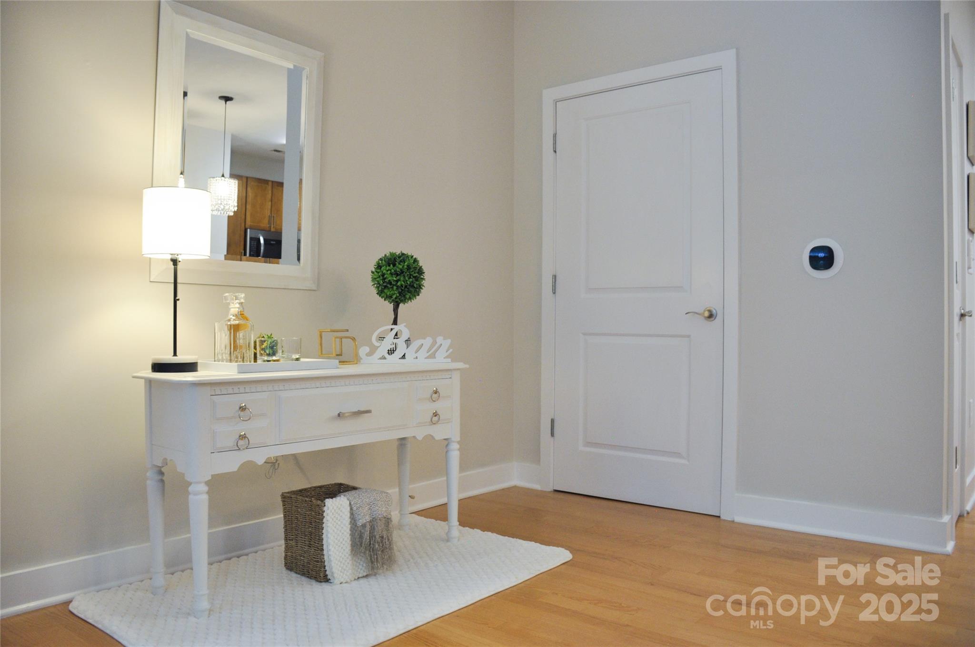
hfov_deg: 67.4
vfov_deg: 47.8
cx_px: 488
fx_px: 730
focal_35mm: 27
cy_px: 324
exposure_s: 1/60
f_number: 4
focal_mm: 18
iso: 720
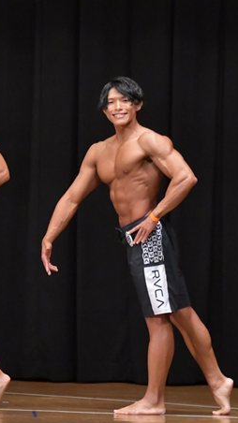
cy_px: 234
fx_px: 4076
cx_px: -70
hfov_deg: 3.3
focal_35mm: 363
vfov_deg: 5.9
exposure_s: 1/400
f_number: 5.6
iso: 6400
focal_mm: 135
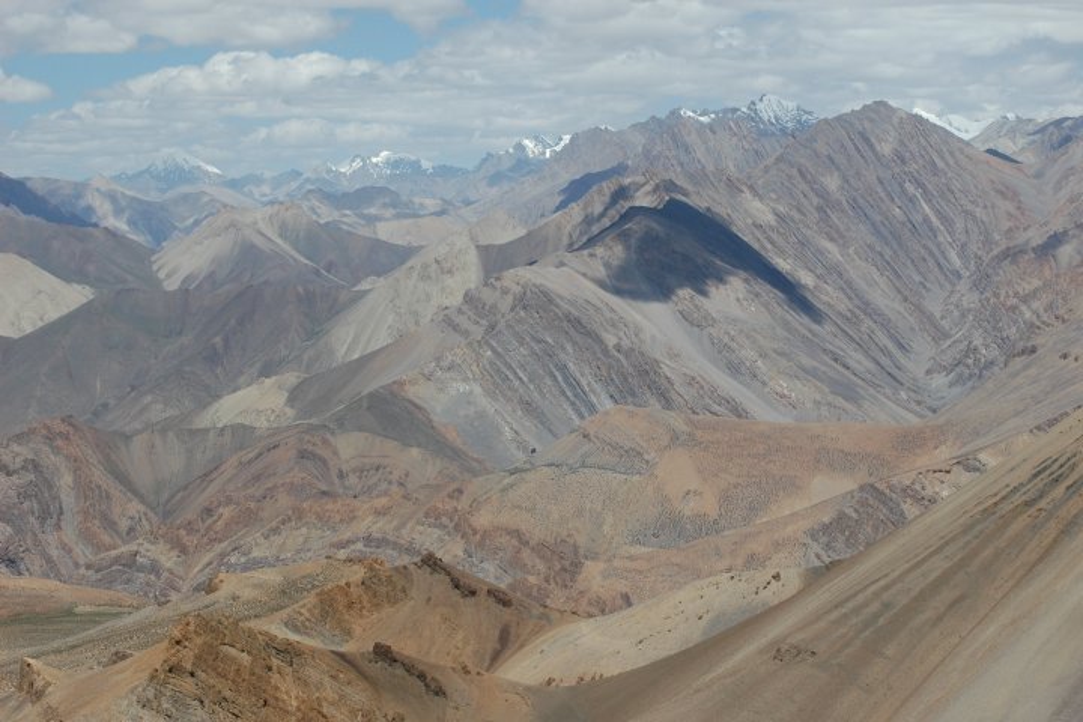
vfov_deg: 13.0
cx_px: 542
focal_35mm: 105
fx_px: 3159
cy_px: 361
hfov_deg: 19.5
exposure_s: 1/400
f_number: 10
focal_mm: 70
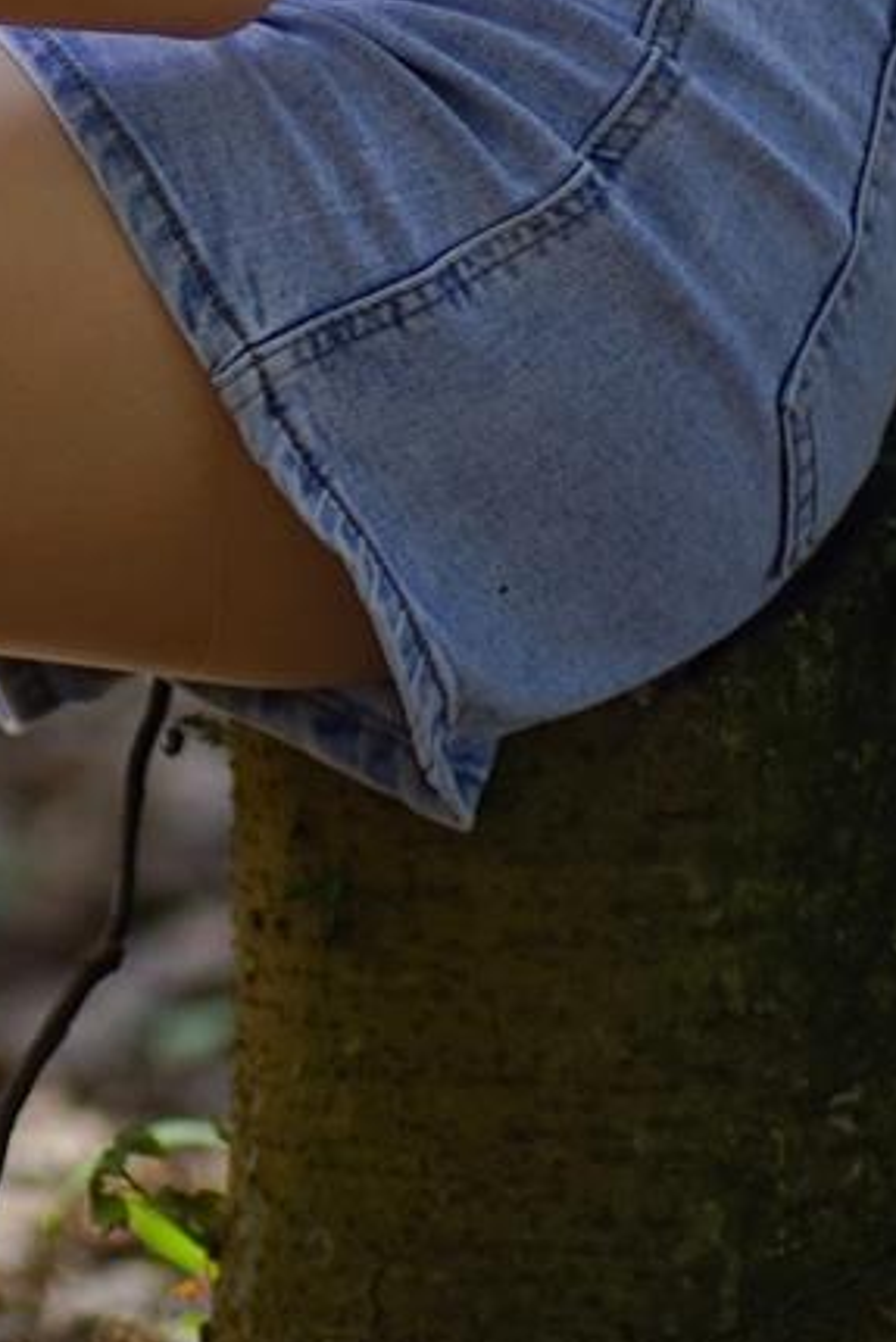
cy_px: -635
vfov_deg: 4.7
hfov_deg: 3.1
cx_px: -1038
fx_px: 16263
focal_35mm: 436
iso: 125
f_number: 1.8
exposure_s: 1/1250
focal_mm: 85
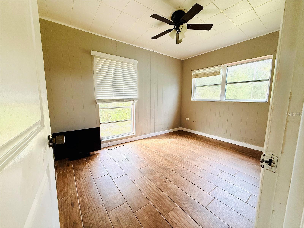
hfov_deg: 102.1
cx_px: 152
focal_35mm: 14
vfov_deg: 85.7
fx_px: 123
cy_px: 114
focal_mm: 2.22
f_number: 2.2
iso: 100
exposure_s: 1/120
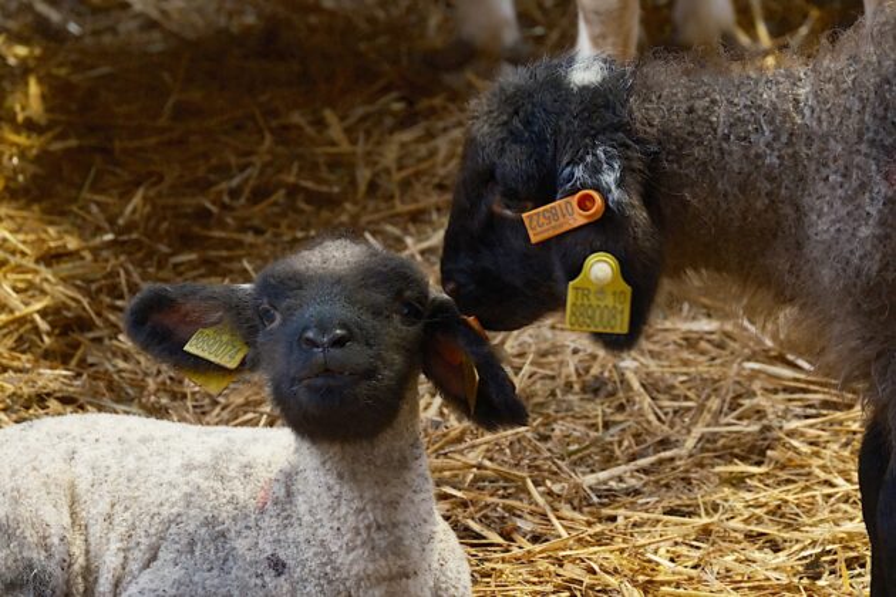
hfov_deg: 7.1
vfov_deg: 4.8
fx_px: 7192
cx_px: 448
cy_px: 298
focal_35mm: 289
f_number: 8
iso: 6400
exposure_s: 1/27
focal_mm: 192.9
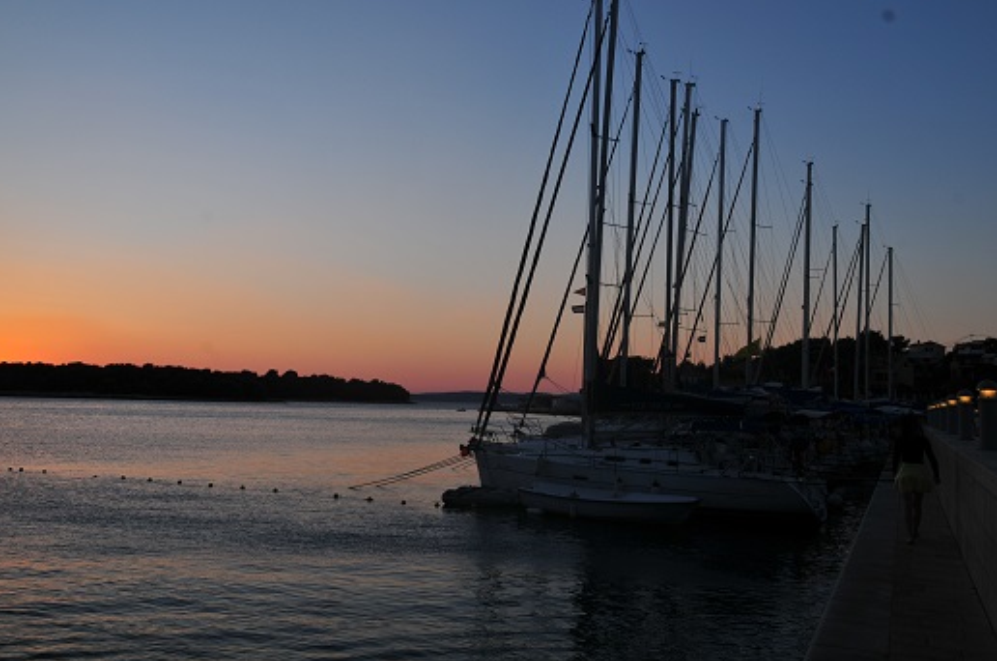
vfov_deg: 41.0
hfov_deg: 58.8
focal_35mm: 32
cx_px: 493
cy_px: 320
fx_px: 885
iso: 200
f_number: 10
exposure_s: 1/125
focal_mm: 20
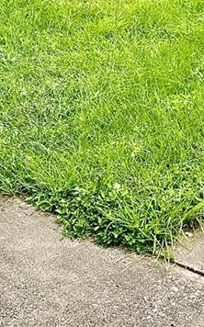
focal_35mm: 93
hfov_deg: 14.0
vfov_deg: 19.9
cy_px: -132
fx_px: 829
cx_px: 140
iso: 32
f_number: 1.8
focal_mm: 4.25
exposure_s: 1/3401
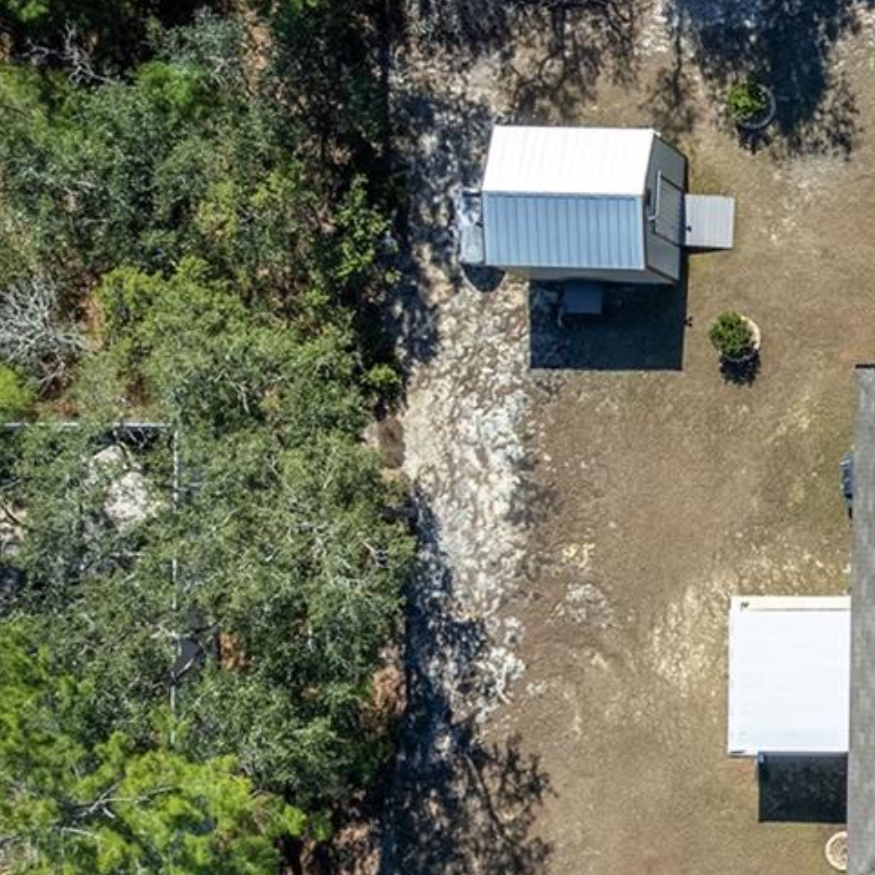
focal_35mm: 62
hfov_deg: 23.3
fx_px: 1773
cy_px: 431
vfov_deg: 27.7
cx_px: 1244
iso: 130
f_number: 2.8
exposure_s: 1/1600
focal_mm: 8.38
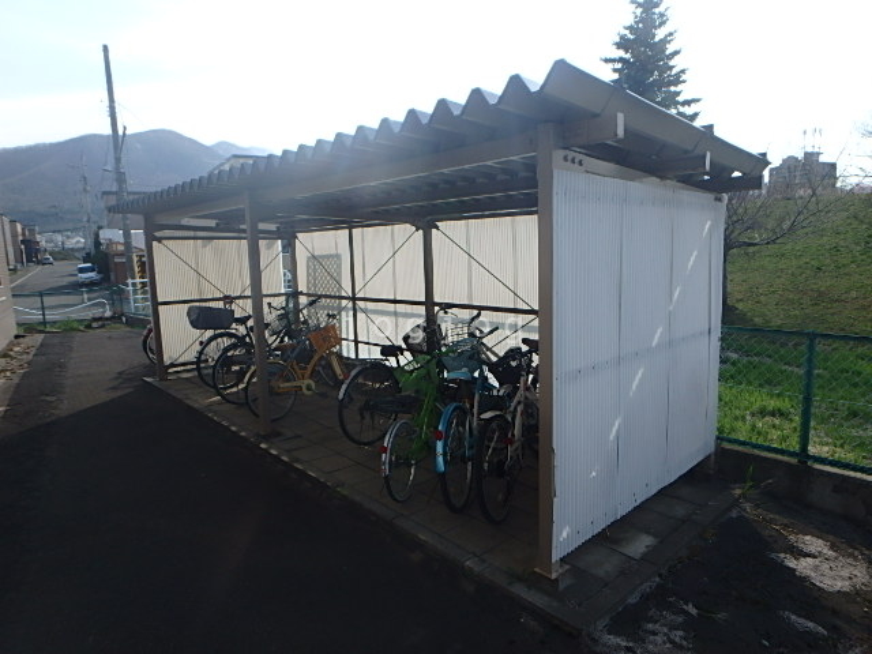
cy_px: 327
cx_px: 436
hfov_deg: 79.0
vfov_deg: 63.4
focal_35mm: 21
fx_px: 529
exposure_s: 1/800
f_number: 3.5
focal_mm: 3.7
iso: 125
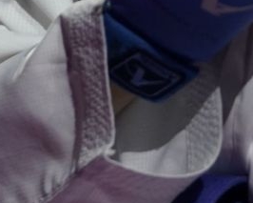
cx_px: 439
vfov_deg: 1.5
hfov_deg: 1.9
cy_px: -295
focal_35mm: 1030
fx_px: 7715
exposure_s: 1/1000
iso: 1250
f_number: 2.8
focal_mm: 162
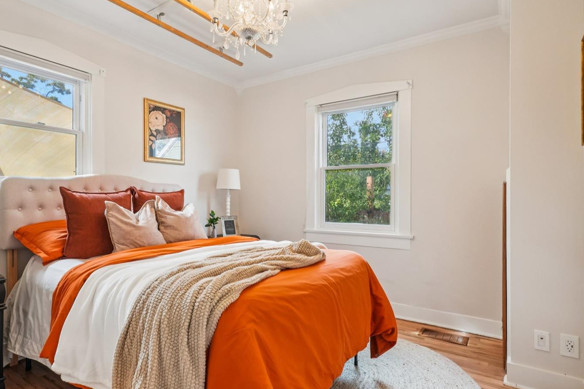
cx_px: 258
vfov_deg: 62.9
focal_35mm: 20
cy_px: 205
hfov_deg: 84.8
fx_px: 318
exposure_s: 1/30
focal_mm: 11
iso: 400
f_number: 8
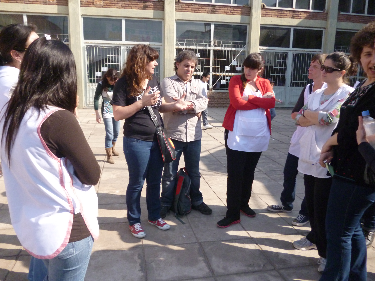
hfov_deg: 63.4
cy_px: 140
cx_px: 188
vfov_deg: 49.7
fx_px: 303
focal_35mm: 28
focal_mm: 5
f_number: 9
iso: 400
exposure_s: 1/200
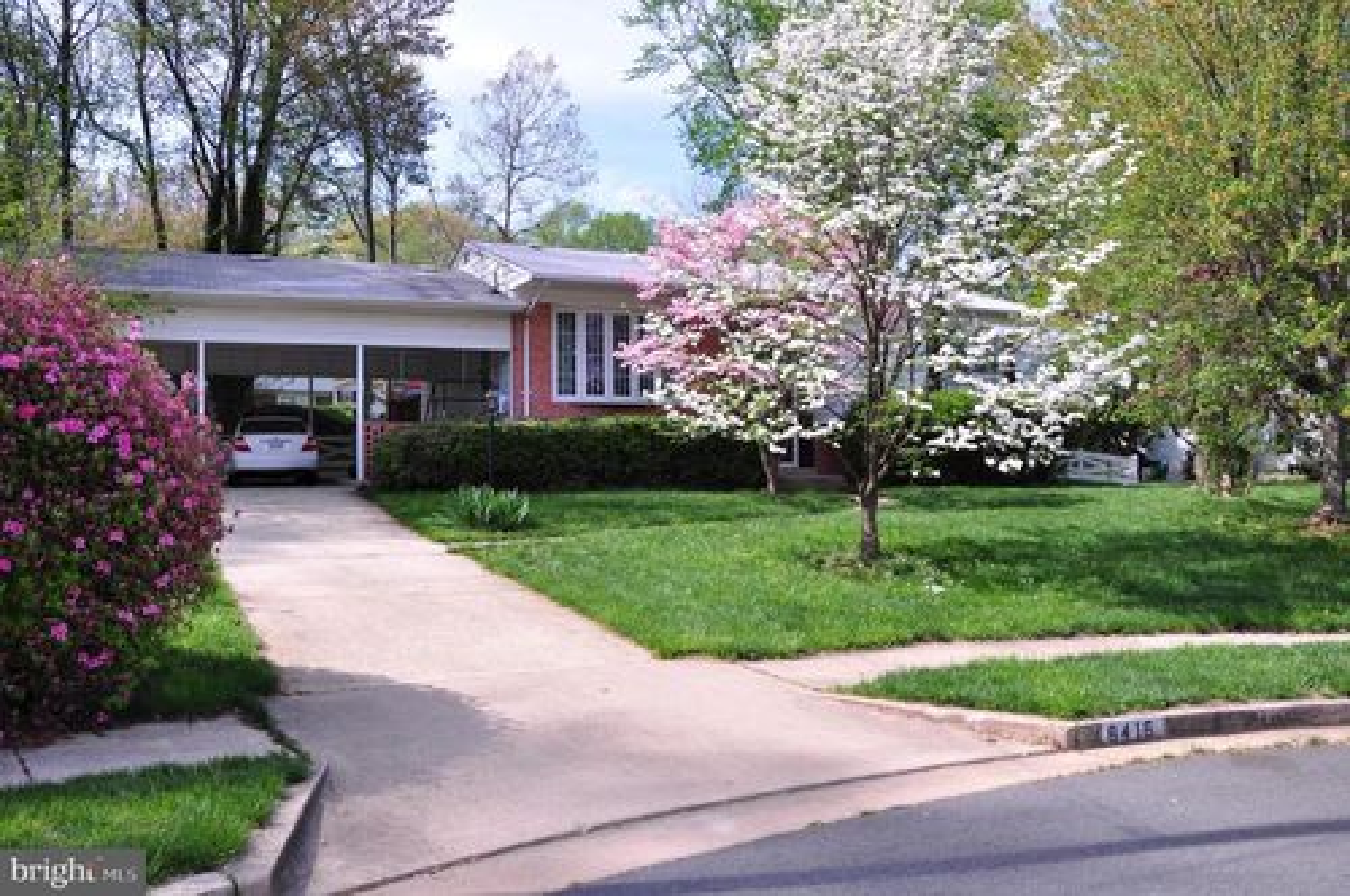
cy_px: 448
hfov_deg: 67.4
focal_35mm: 27
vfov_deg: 47.8
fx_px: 1011
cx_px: 675
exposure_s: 1/400
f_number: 5.6
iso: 200
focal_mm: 18
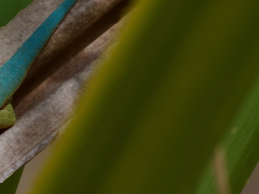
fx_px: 13345
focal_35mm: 1784
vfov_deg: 0.8
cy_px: 100
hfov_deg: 1.1
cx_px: -28
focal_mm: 400
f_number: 10
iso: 800
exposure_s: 1/800
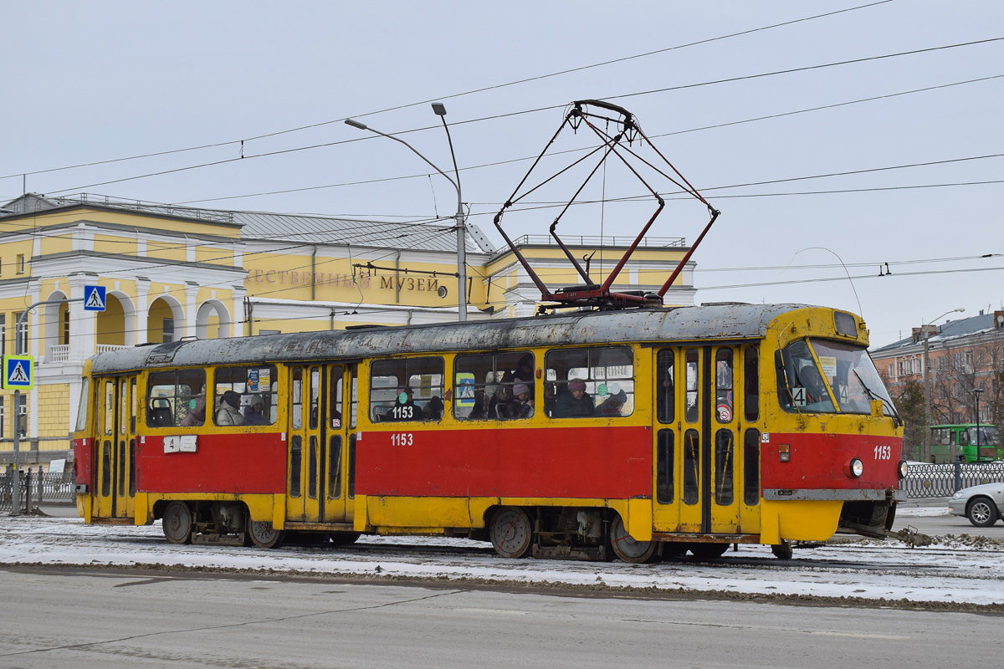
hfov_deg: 38.9
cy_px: 334
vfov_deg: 26.5
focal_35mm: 51
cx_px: 502
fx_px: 1422
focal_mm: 34
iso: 200
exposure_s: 1/800
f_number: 6.3
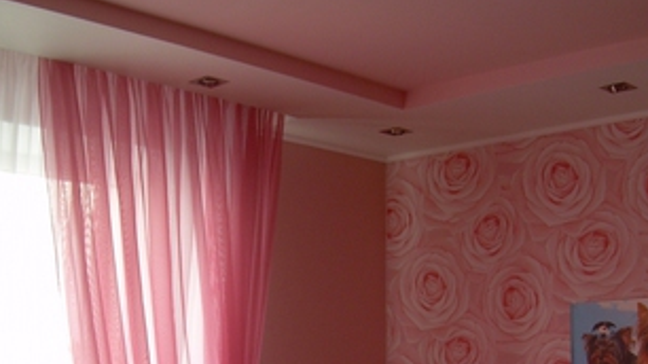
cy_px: 362
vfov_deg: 19.2
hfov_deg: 34.4
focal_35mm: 61
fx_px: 1048
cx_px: 339
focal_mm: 6.3
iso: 50
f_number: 2.8
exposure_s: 1/46.2
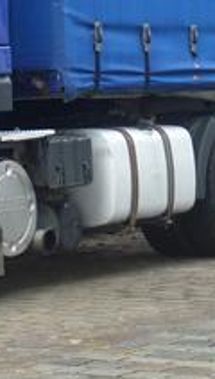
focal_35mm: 160
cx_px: 7
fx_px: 1614
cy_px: -95
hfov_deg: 7.6
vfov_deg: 13.0
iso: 100
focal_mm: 6.9
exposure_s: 1/80
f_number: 3.9
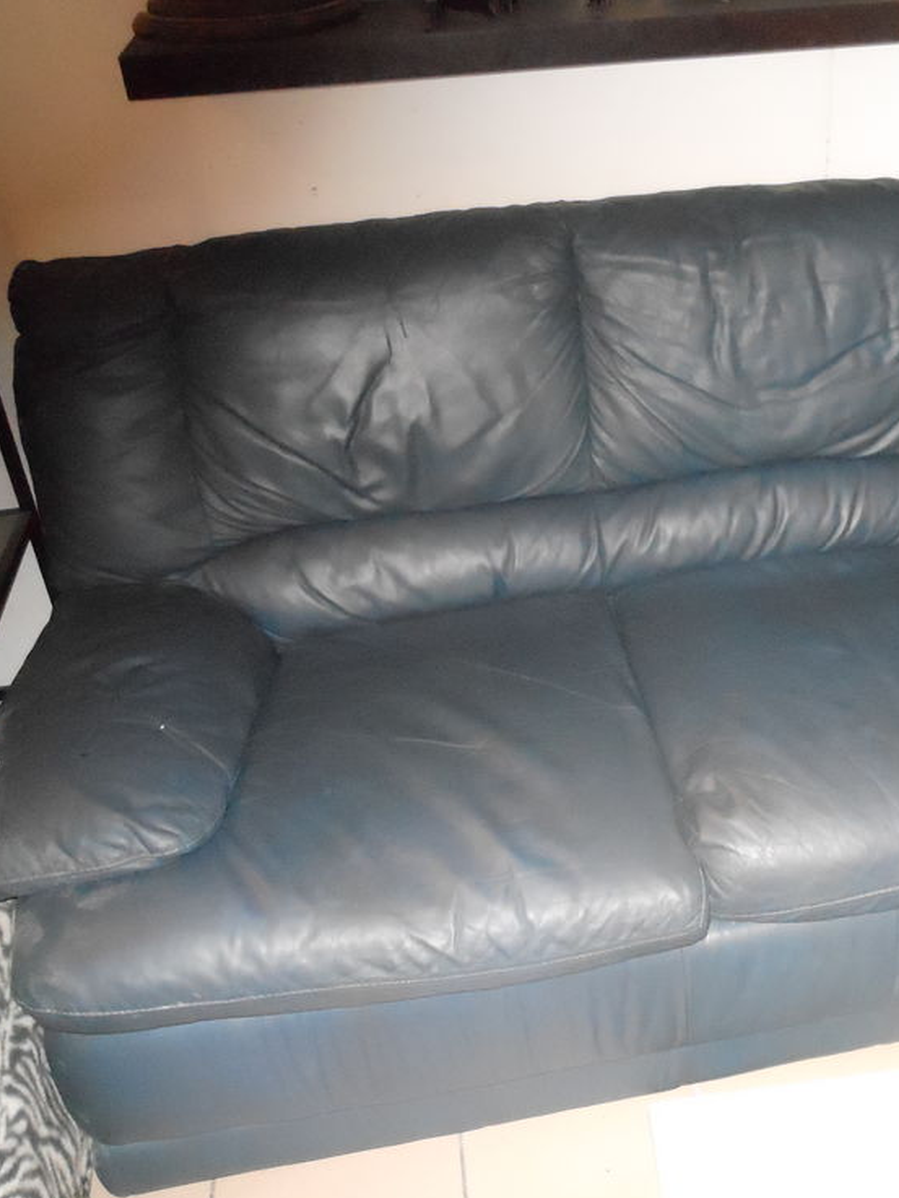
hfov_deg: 36.9
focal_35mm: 38
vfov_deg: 49.0
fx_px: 1315
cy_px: 597
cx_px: 663
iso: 1250
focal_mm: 5
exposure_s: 1/25
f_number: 3.7
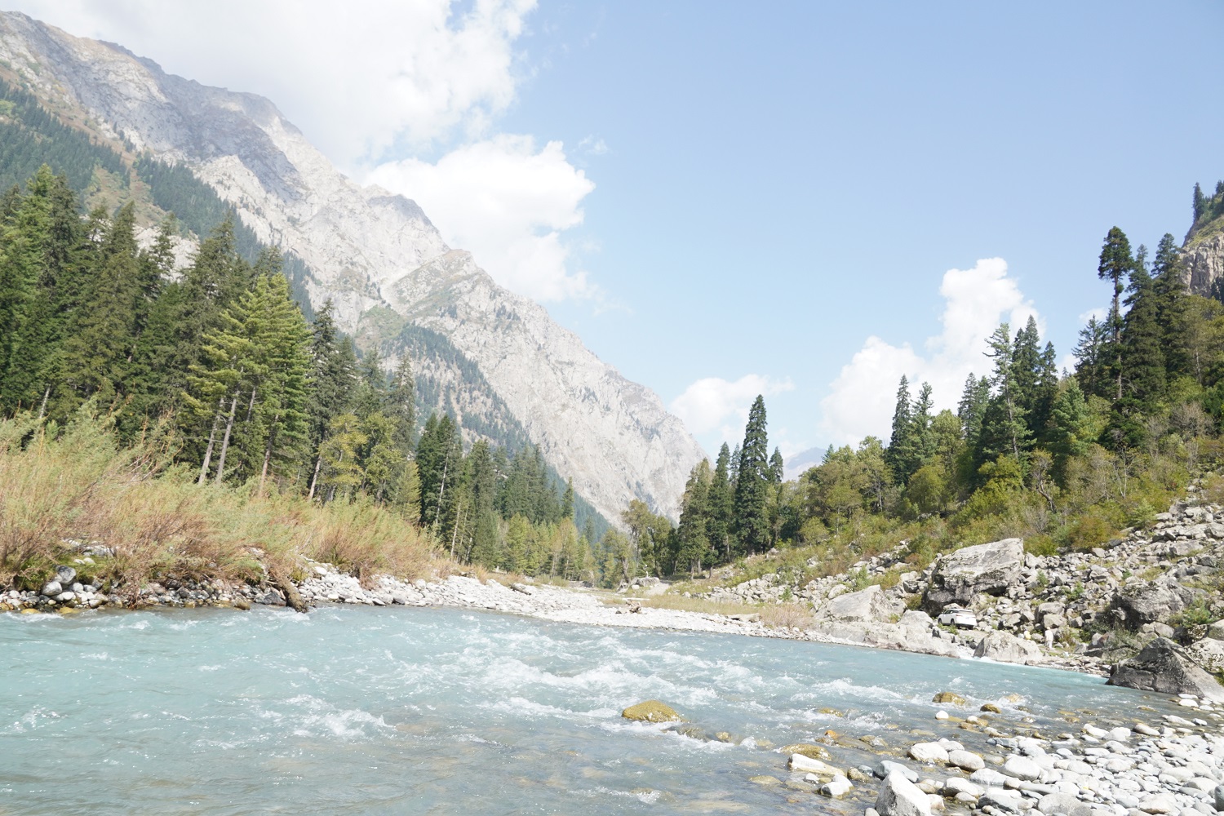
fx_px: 918
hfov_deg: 67.4
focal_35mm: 27
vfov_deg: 47.9
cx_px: 612
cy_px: 408
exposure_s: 1/125
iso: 200
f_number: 10
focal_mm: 18
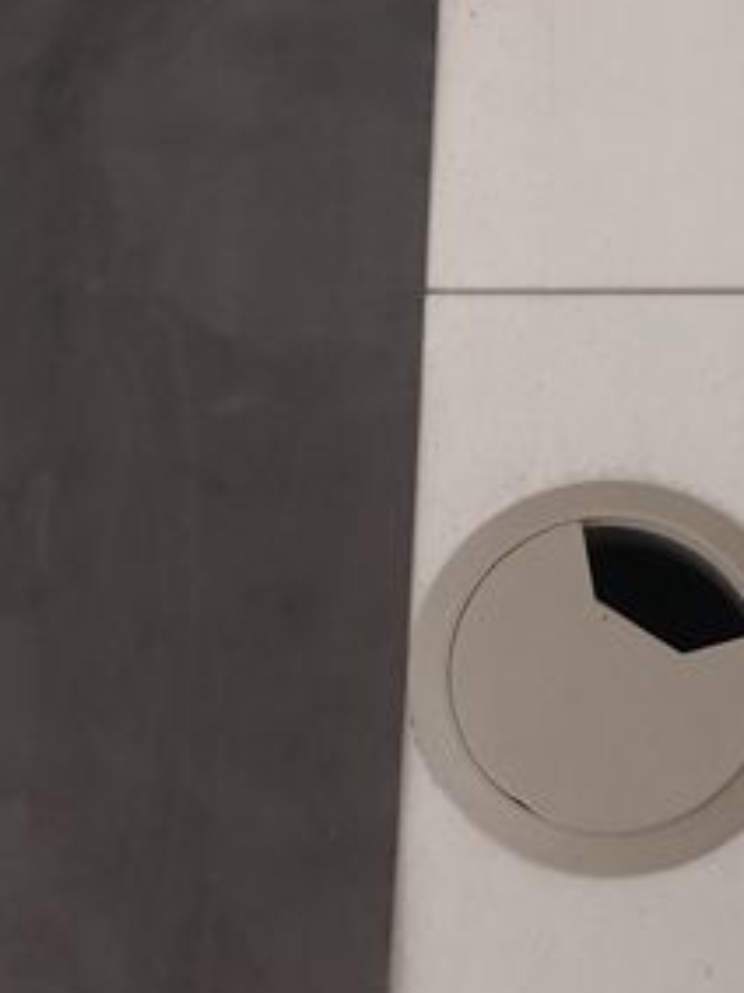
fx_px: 2466
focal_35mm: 86
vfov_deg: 22.8
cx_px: 646
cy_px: 458
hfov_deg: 17.0
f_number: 1.6
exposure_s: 1/50
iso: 125
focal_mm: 3.95
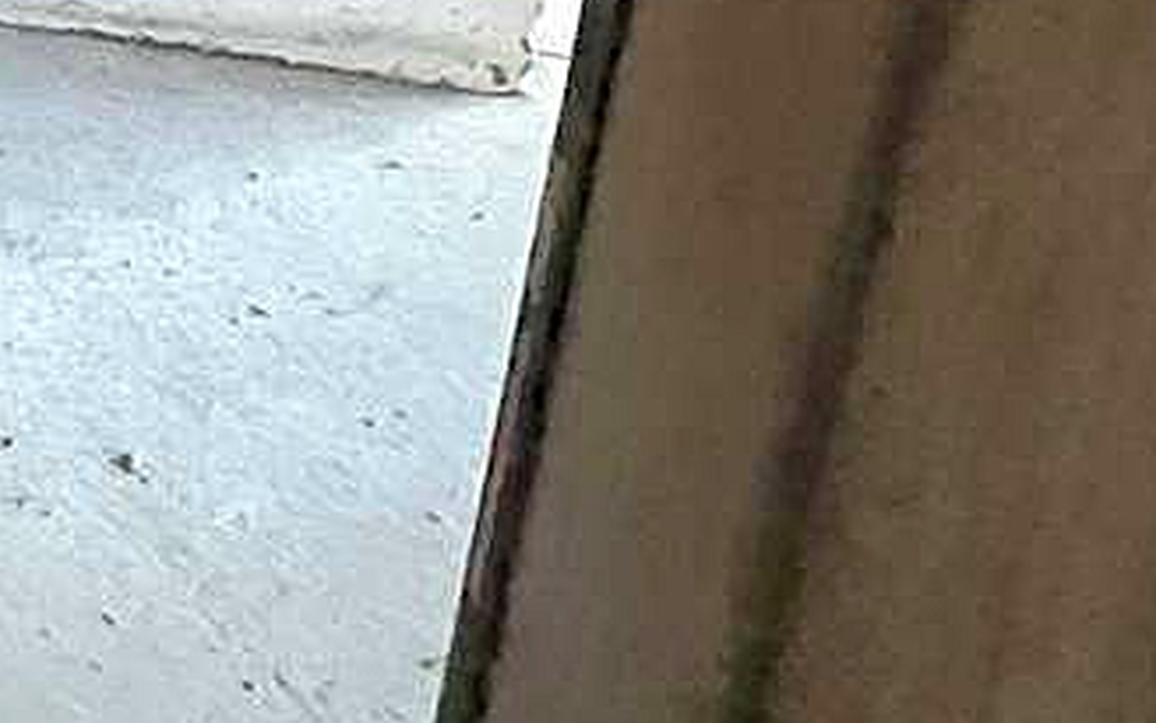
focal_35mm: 63
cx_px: -1004
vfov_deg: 14.2
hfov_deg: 20.6
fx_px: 1985
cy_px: -1003
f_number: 1.8
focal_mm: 1.57
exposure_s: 1/46
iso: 1000
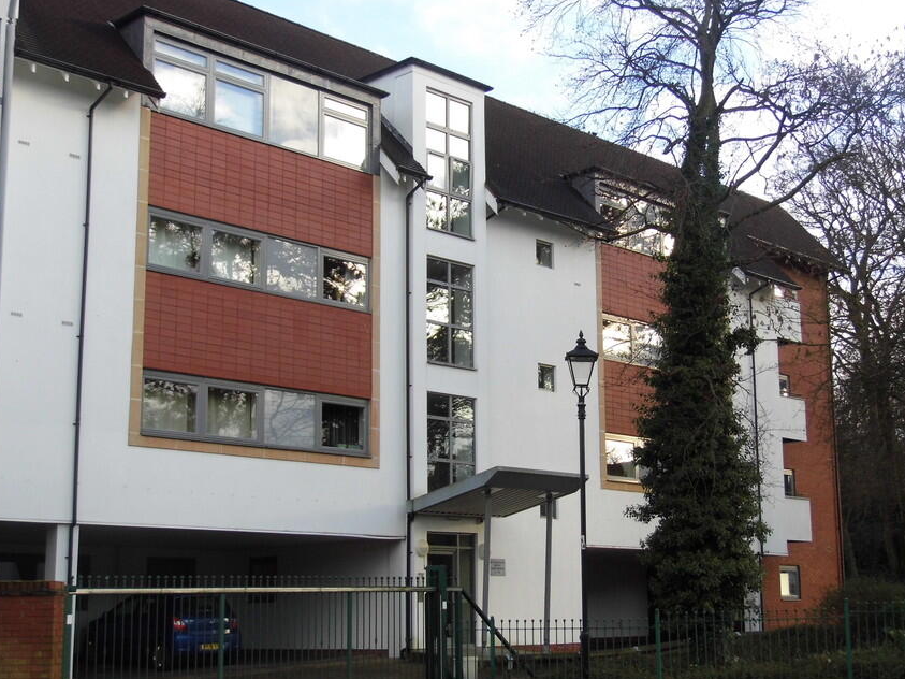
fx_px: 1333
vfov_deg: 28.5
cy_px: 376
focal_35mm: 51
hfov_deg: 37.5
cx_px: 500
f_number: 3.3
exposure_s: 1/200
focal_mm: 7.6
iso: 100
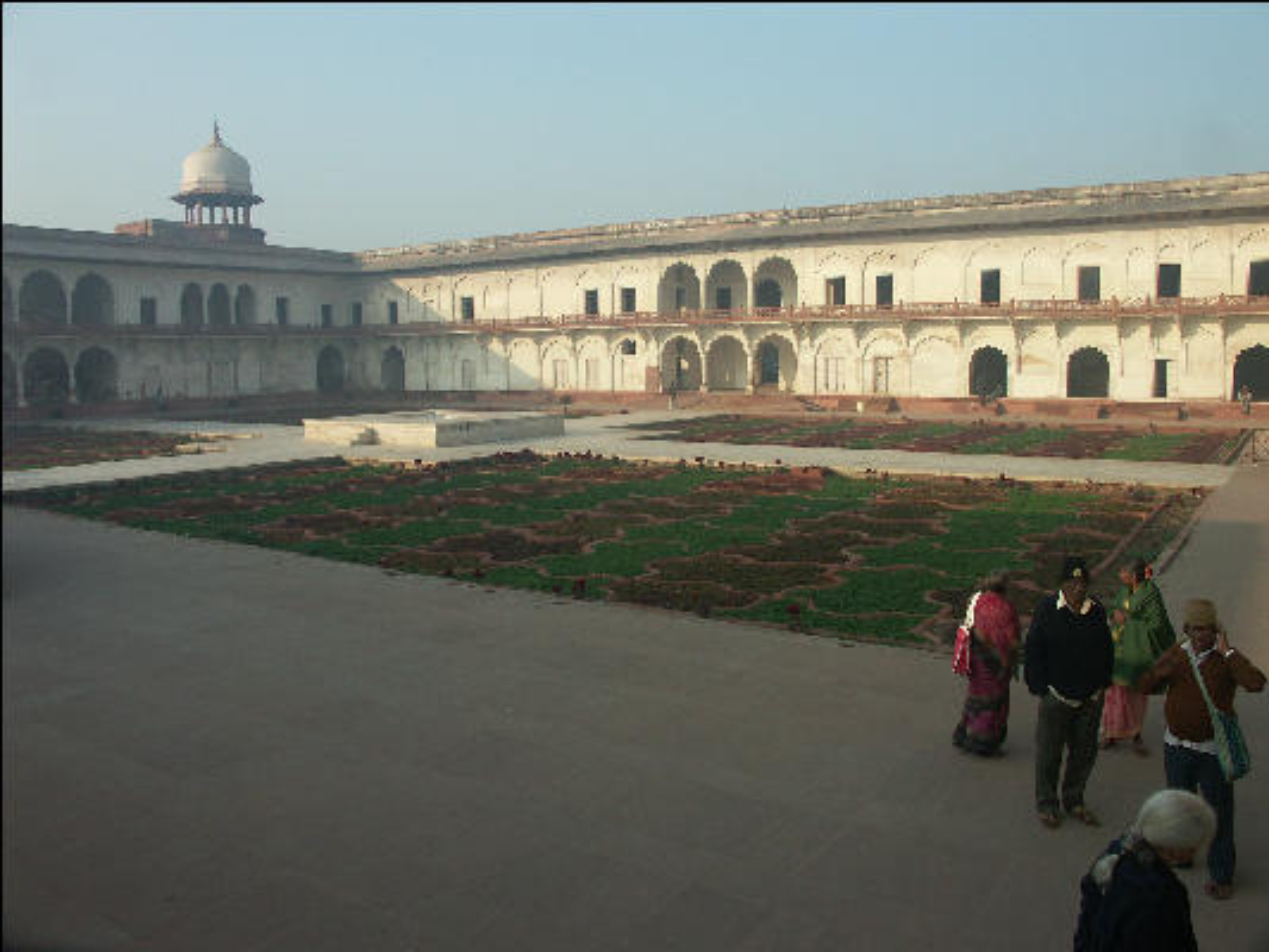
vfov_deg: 49.8
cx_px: 634
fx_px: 1027
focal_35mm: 28
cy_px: 476
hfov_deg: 63.4
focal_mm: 7.21
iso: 100
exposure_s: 1/400
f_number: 6.3
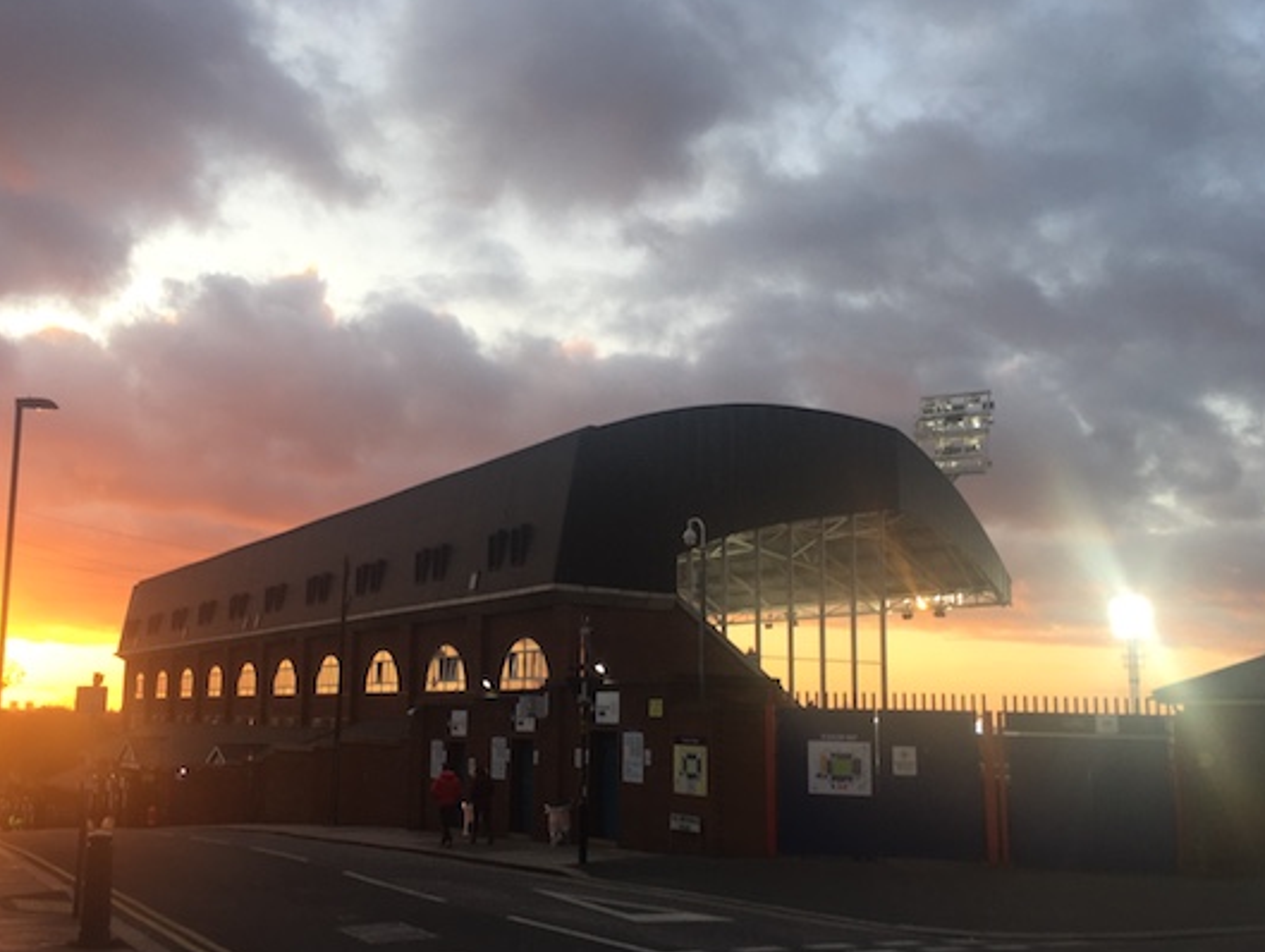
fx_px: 1280
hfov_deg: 52.4
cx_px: 532
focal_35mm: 35
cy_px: 524
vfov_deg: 40.7
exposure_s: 1/105
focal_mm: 4.15
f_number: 2.2
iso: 32
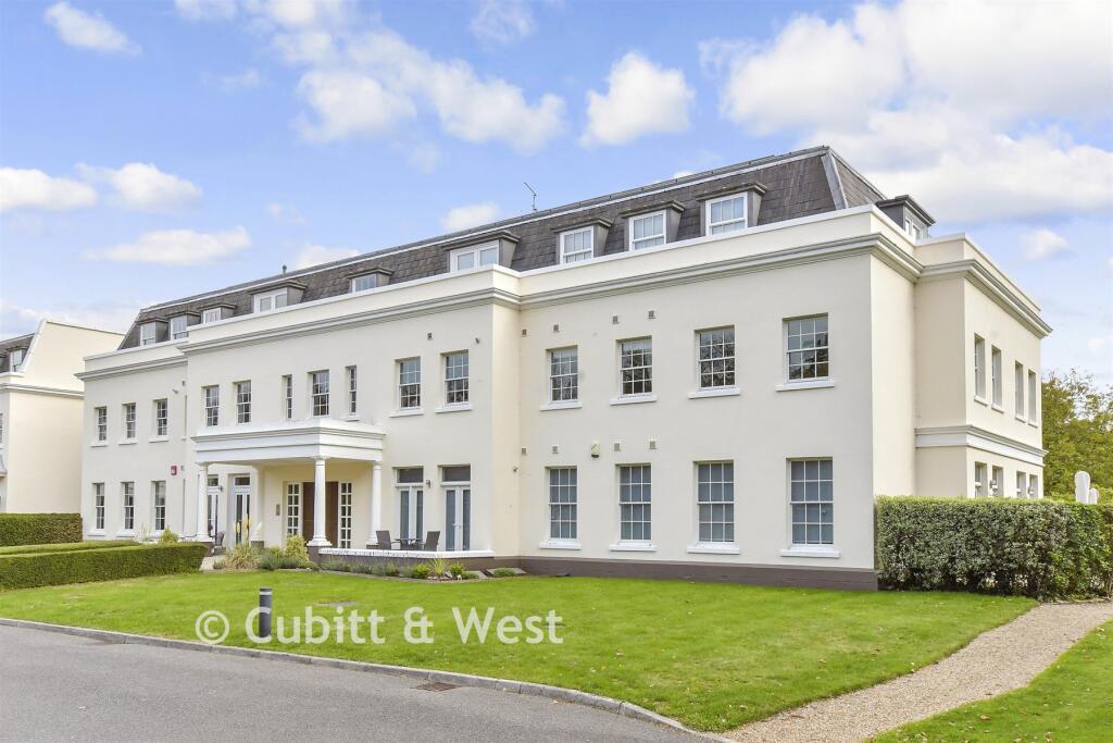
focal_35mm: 30
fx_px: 928
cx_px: 556
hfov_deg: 61.9
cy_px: 372
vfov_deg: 43.6
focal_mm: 20
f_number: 13
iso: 500
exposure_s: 1/200
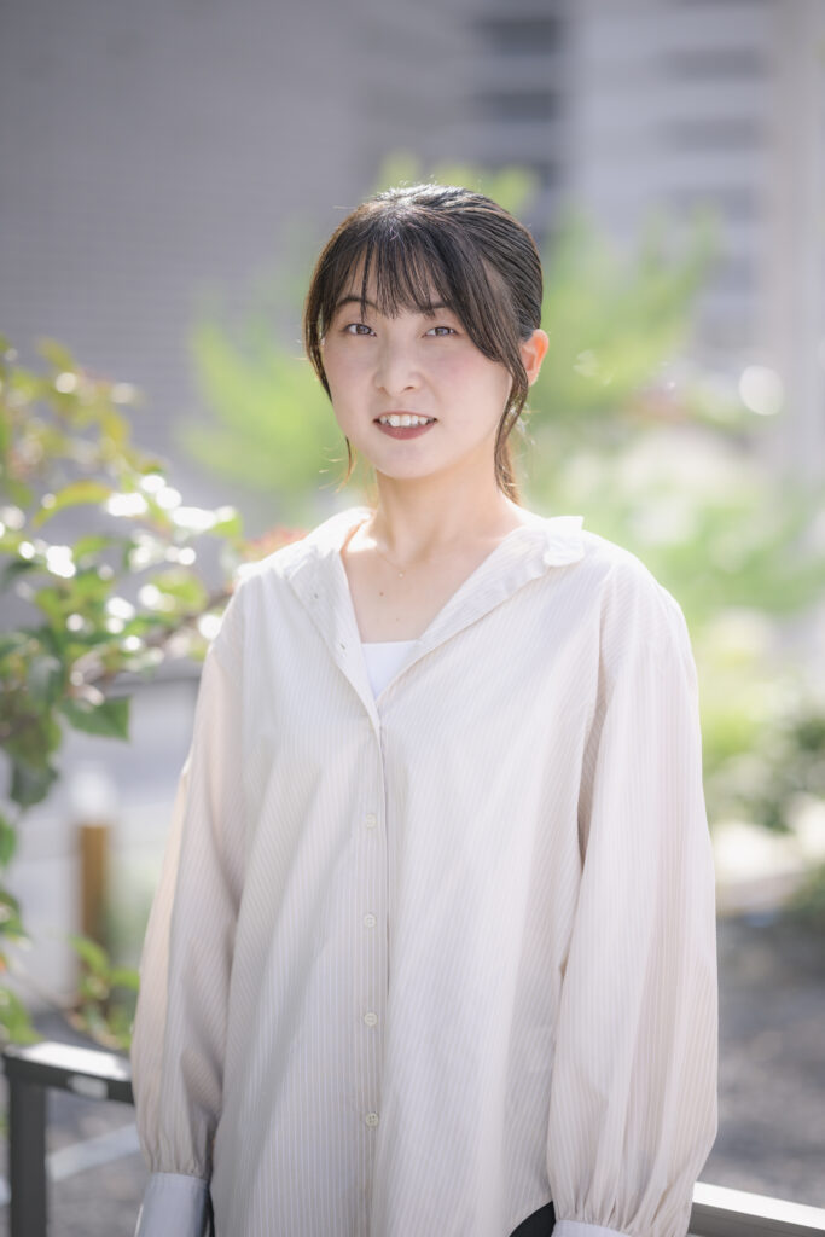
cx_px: 412
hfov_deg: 16.1
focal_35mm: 85
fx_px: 2921
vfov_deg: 23.9
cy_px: 618
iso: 250
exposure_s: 1/4000
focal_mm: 85
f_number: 1.8
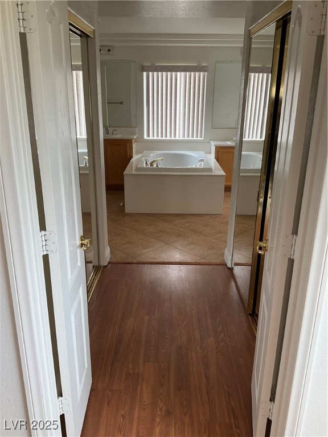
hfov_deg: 48.2
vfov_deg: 61.7
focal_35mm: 29
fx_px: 366
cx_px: 164
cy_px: 218
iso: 64
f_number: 1.8
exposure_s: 1/122
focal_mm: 3
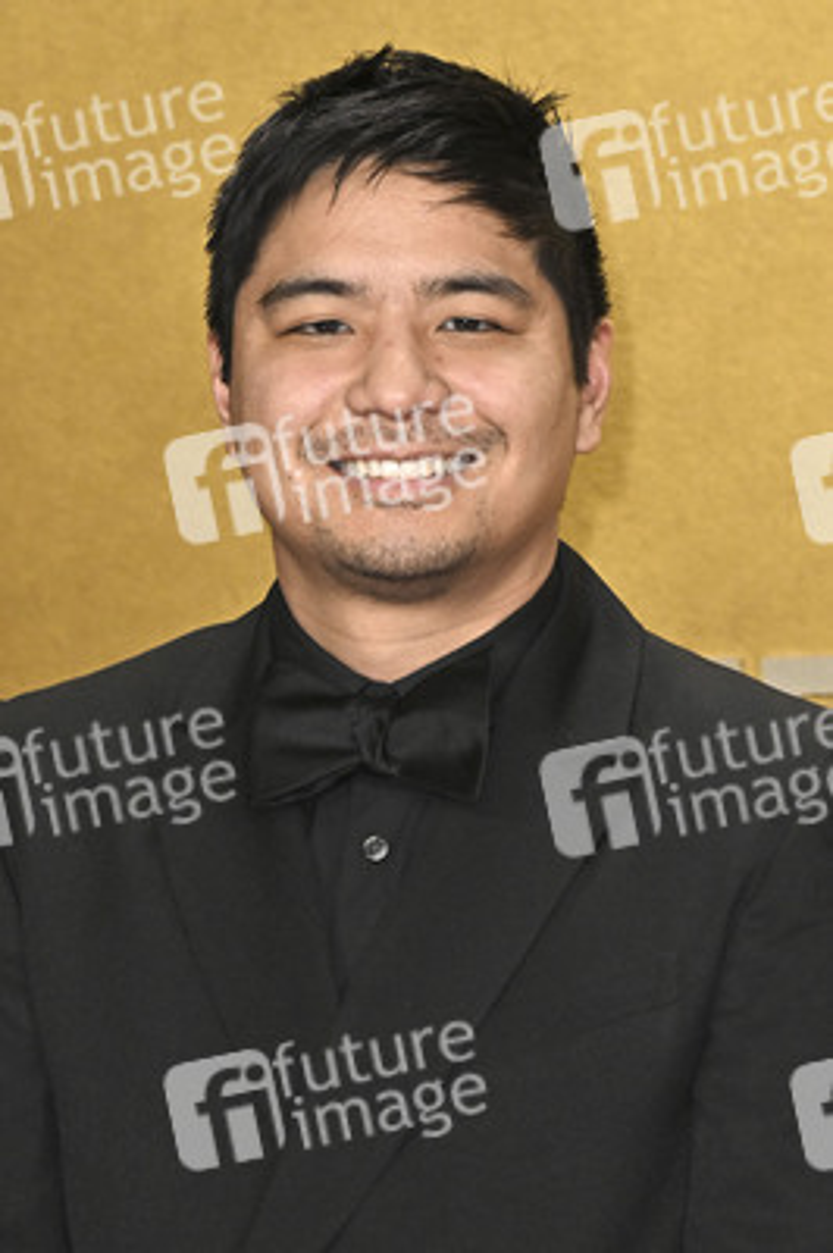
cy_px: 626
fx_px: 5145
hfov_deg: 9.3
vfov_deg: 13.9
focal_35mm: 148
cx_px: 416
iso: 2500
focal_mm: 99
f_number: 5.6
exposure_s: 1/320
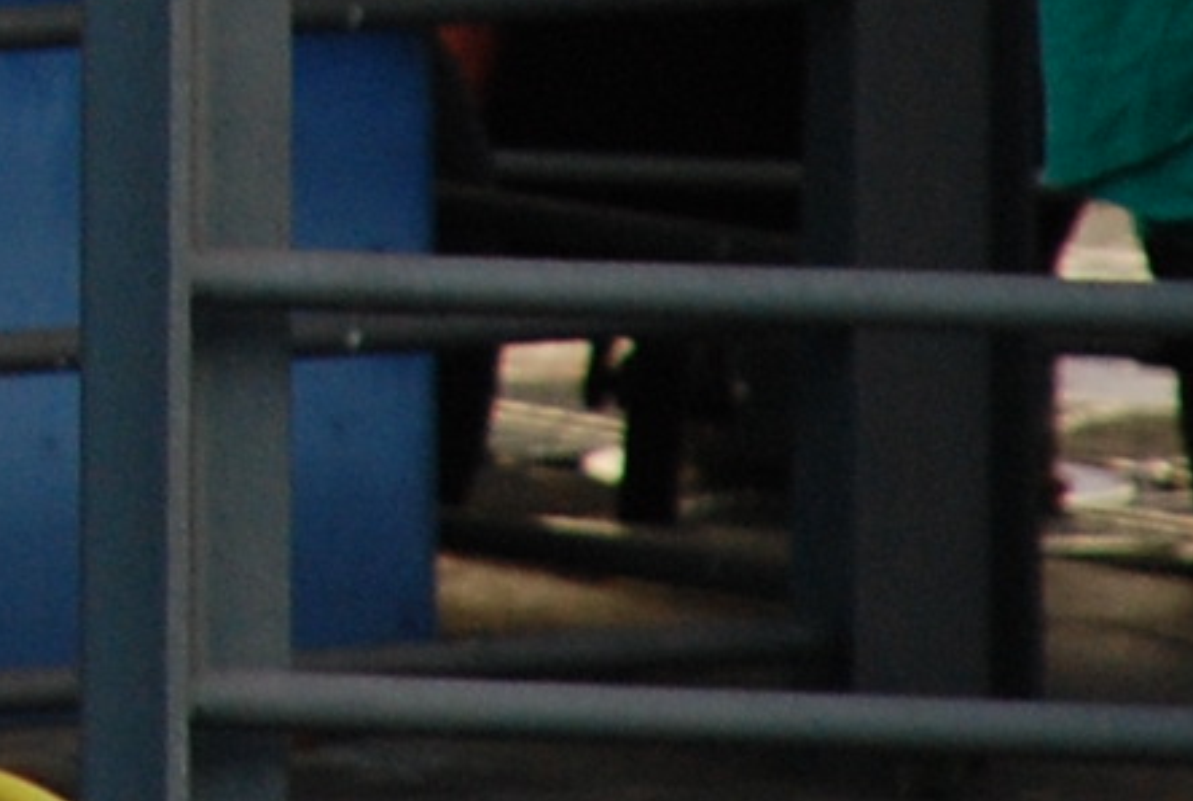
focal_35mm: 1222
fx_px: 40586
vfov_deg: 1.1
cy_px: -1489
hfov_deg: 1.7
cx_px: -1902
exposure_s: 1/200
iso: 400
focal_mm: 125
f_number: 5.6
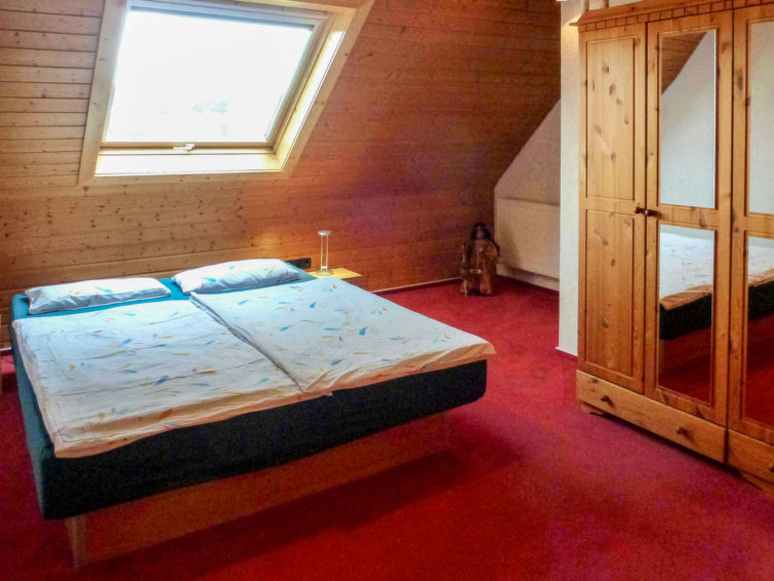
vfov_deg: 56.8
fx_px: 537
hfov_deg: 71.6
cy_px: 290
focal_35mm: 24
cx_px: 387
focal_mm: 4.3
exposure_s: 1/25
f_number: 3.3
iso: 400
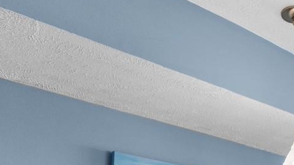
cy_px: 276
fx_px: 413
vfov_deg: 18.7
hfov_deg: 35.8
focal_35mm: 53
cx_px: 286
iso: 100
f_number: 4.5
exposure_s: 1/20
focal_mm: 10
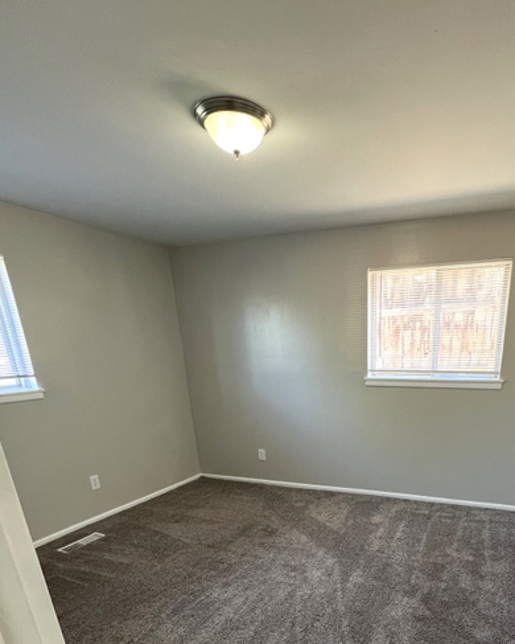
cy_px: 500
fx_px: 381
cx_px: 351
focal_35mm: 20
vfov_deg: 73.4
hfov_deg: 66.0
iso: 250
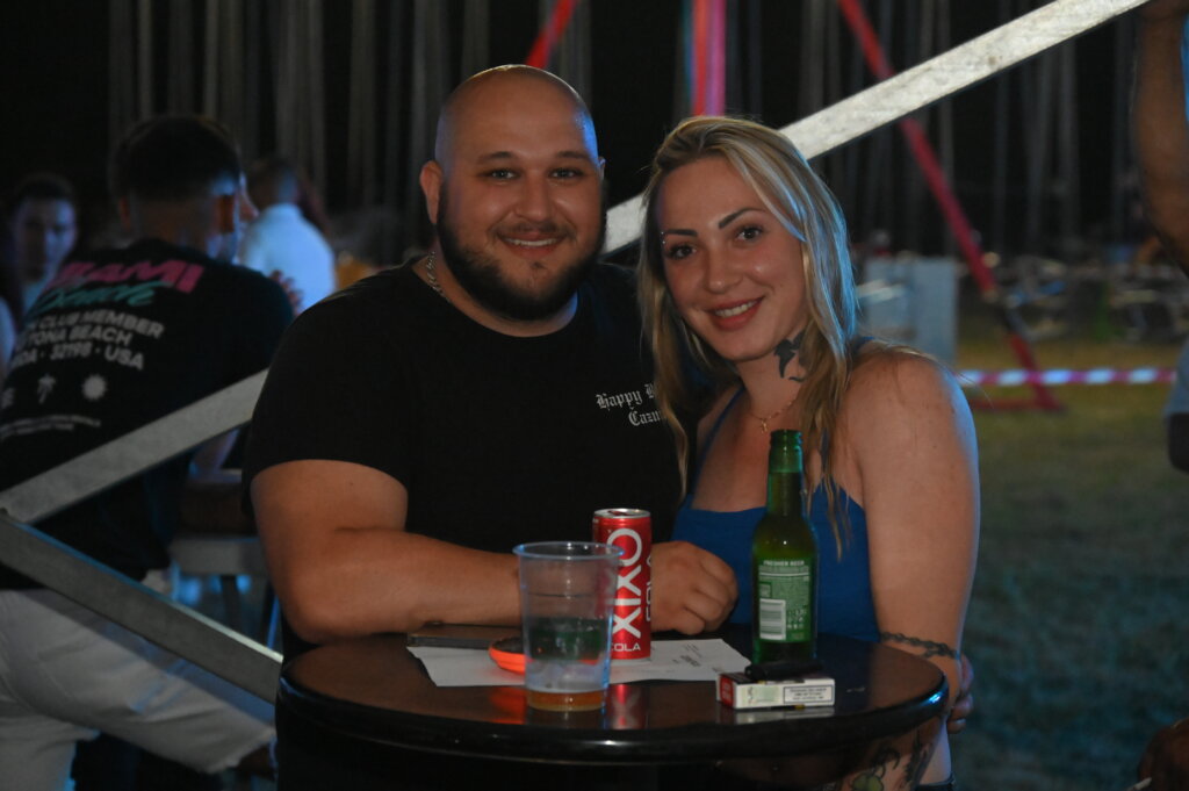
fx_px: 3465
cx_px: 594
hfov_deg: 19.5
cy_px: 396
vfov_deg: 13.0
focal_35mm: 105
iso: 18000
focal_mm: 105
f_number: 6.3
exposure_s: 1/125
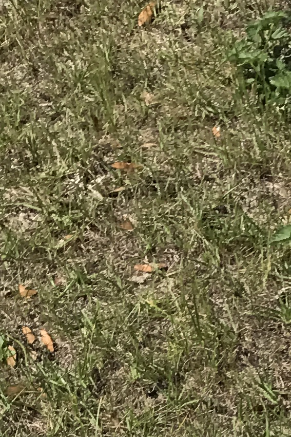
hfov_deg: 9.6
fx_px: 1674
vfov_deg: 12.4
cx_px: 448
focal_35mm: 138
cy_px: 981
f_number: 1.8
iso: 20
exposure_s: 1/2907
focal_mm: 3.99
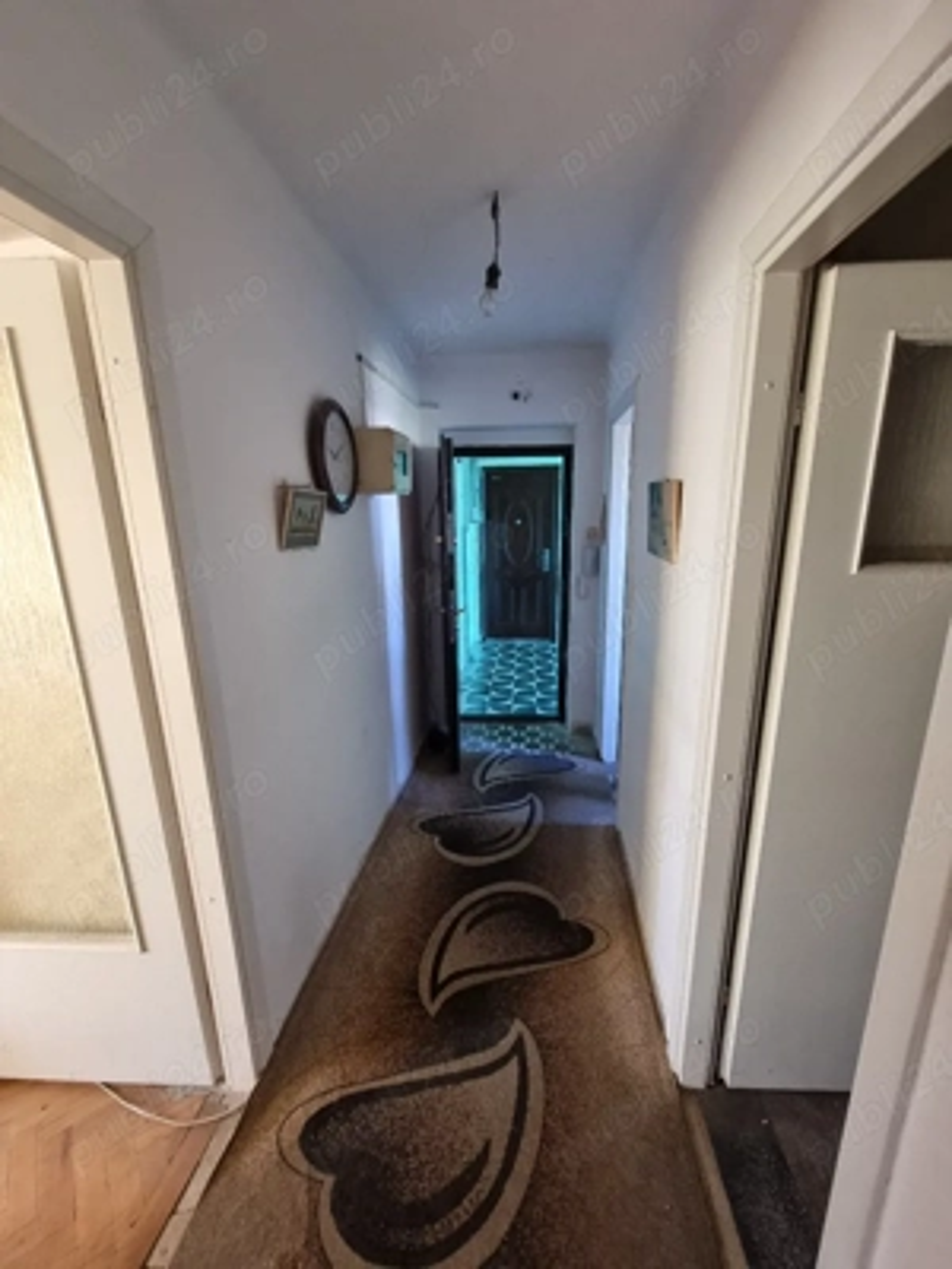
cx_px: 476
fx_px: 477
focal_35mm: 13
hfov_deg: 89.9
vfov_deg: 106.2
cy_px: 634
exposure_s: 1/33
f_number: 2.2
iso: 320
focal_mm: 2.2
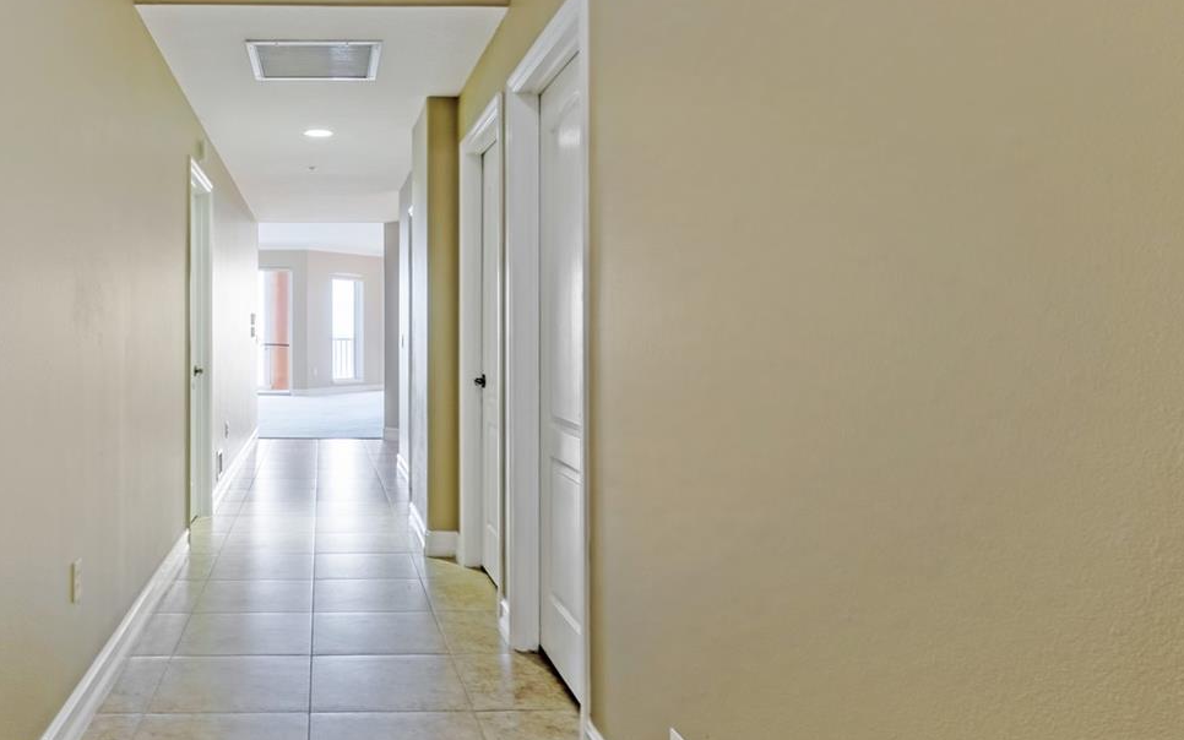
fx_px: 899
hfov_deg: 63.7
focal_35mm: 28
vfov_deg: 44.8
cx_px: 328
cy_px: 347
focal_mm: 11
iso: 250
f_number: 9
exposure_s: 1/50
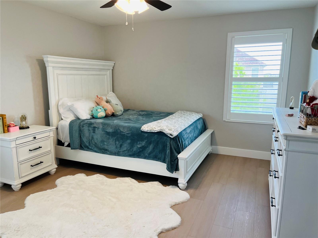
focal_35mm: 26
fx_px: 239
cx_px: 159
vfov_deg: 53.1
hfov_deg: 67.3
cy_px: 119
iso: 100
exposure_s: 1/120
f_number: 1.6
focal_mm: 5.1
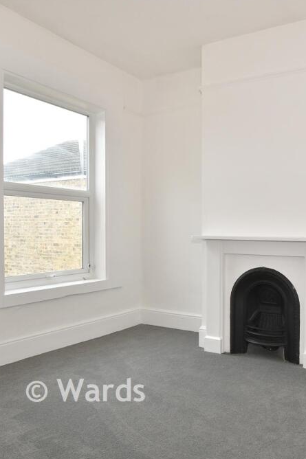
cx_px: 254
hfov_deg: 50.9
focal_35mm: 23
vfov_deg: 76.1
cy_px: 230
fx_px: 293
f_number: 8
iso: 250
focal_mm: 10
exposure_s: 1/10
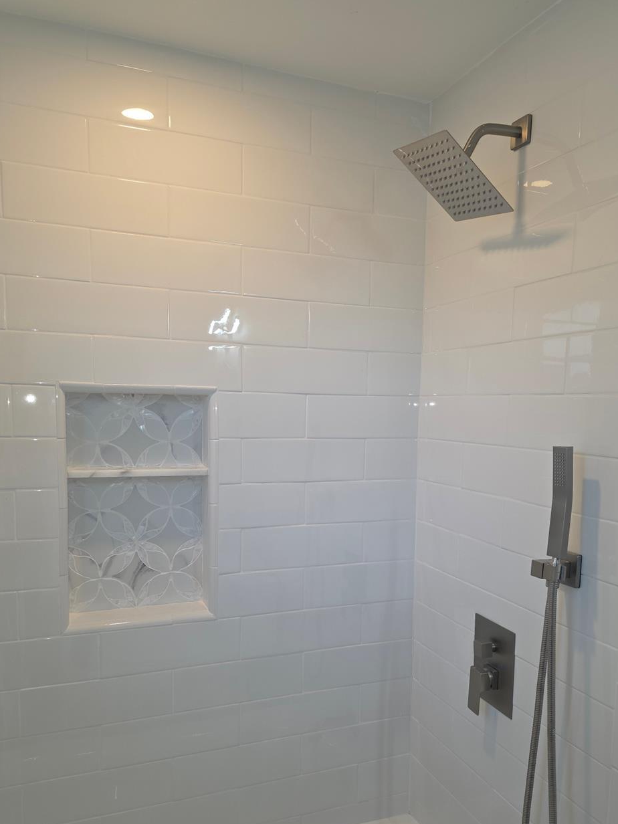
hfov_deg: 49.7
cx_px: 317
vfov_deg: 62.9
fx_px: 667
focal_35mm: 28
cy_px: 490
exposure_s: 1/60
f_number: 1.7
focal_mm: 6.3
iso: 40
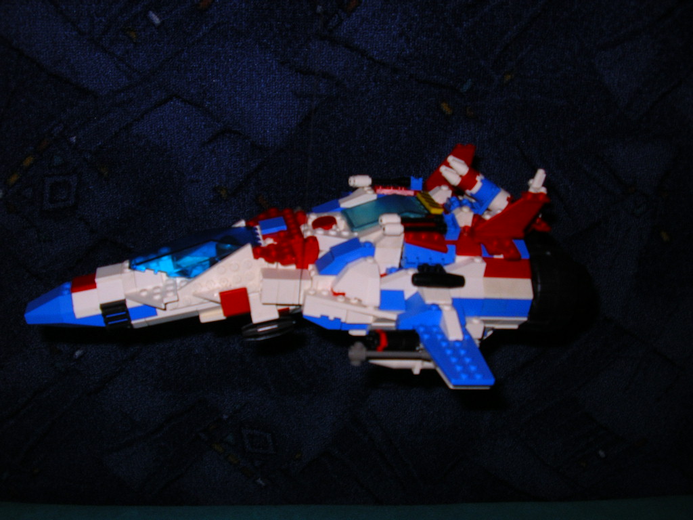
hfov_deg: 49.0
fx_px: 761
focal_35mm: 38
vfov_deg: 37.7
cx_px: 346
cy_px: 260
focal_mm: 5.8
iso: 50
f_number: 2.9
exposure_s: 1/60
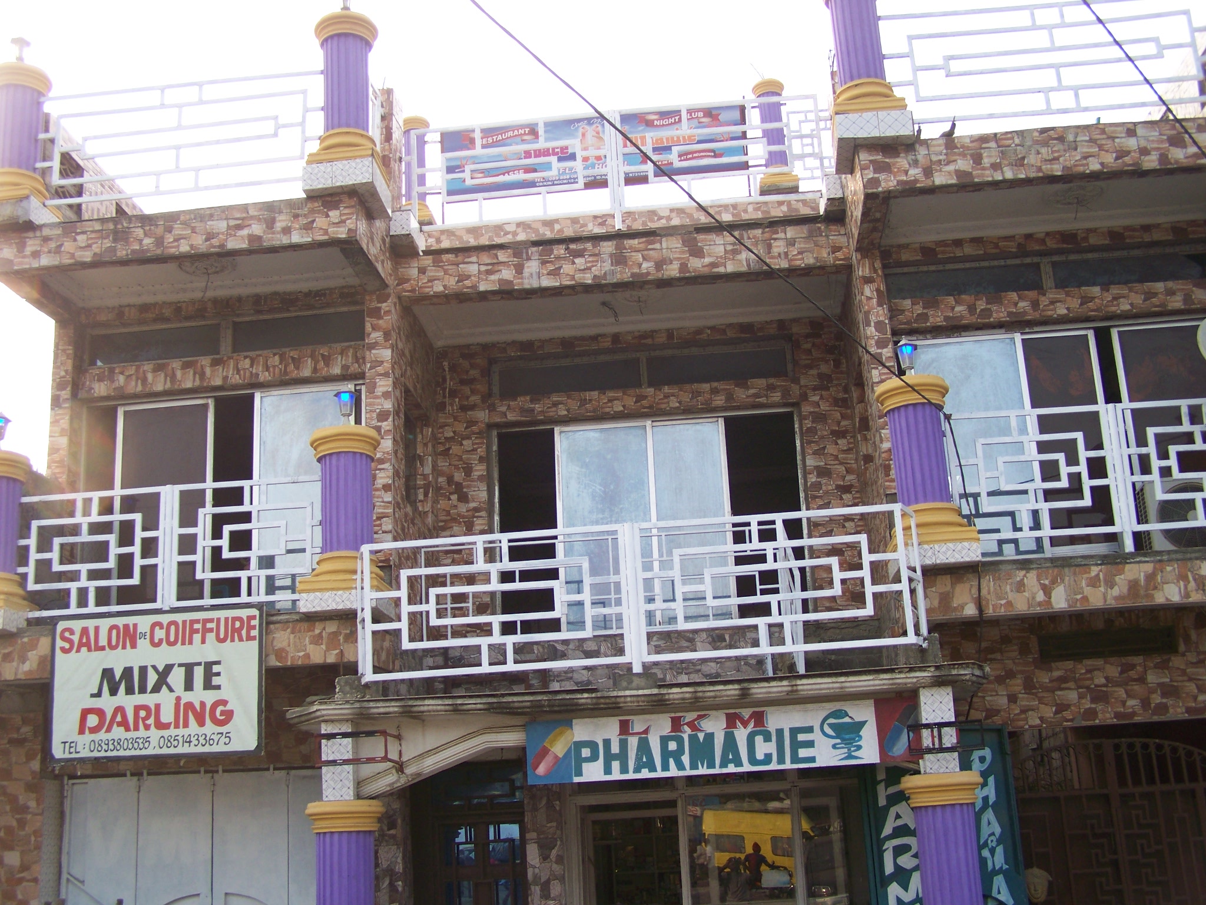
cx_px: 603
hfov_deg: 49.0
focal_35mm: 38
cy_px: 452
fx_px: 1324
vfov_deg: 37.7
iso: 64
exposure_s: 1/125
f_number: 2.8
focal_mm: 6.3
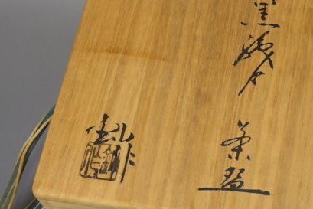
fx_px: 722
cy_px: 108
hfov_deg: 24.4
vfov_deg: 16.5
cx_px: 187
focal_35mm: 83
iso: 160
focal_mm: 9.1
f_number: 4.4
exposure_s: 1/60
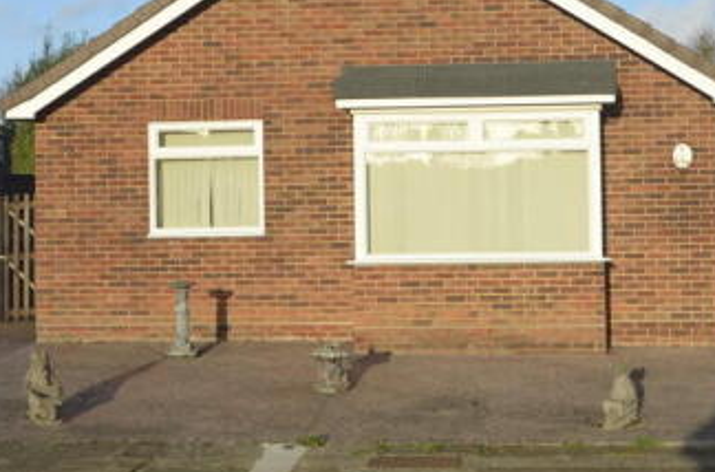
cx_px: 362
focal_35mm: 73
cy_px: 119
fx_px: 1446
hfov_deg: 27.8
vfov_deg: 18.4
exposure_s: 1/250
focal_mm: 24
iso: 140
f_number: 8
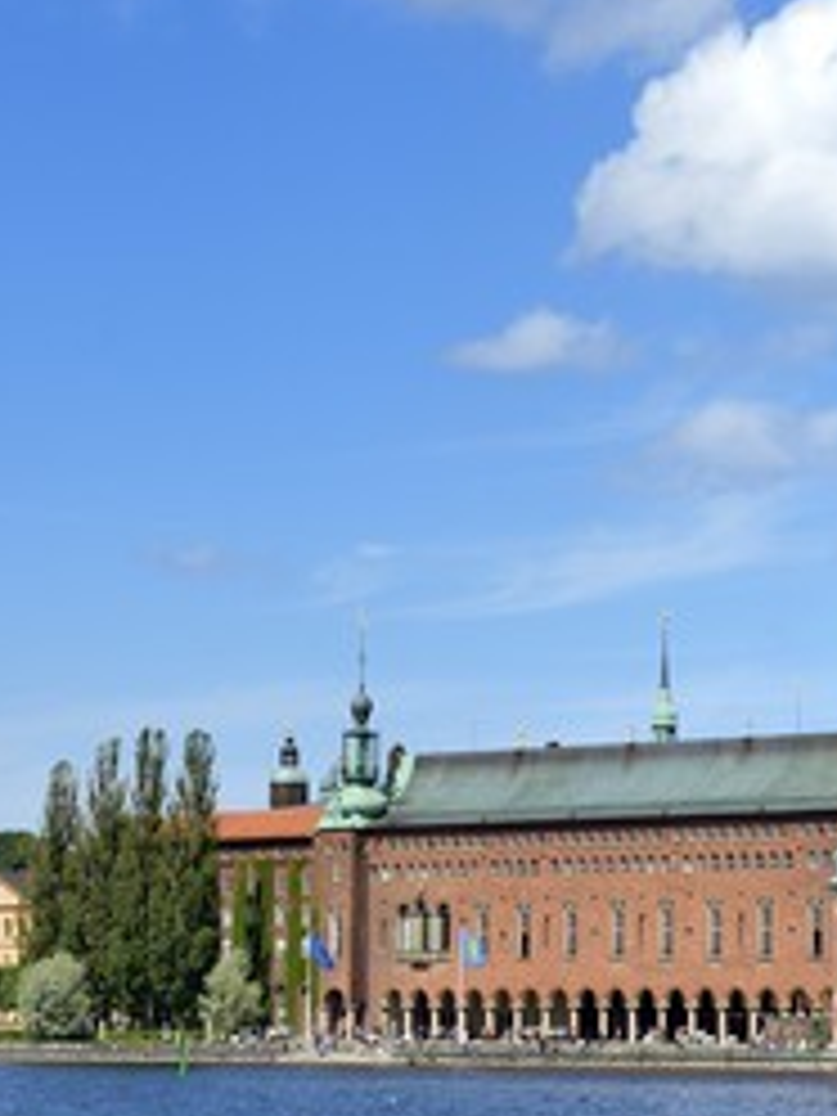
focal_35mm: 150
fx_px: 4836
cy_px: 518
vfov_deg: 13.2
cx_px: 702
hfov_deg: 9.9
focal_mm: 92
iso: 200
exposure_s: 1/400
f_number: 13
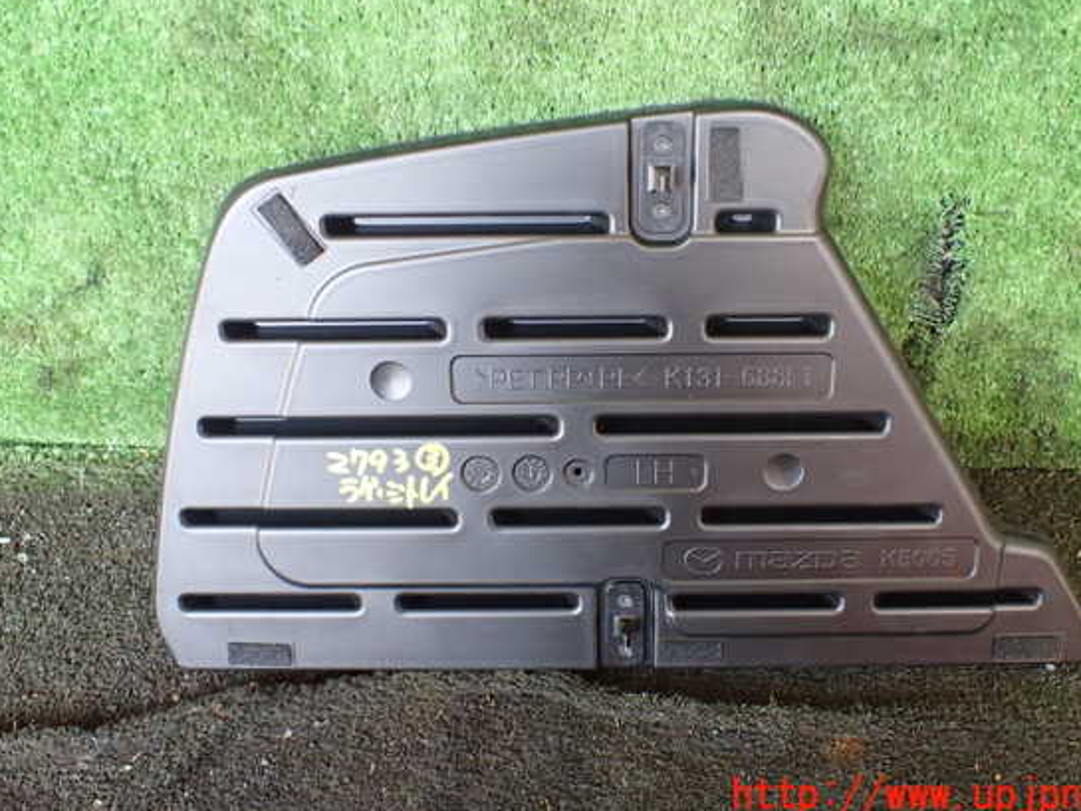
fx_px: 1031
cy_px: 375
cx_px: 585
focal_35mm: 33
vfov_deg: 42.9
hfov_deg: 55.3
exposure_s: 1/125
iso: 500
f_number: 2.3
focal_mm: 5.4
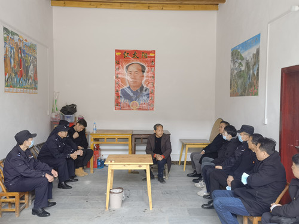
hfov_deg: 51.4
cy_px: 112
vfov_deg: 39.7
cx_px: 150
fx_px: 311
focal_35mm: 36
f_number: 1.9
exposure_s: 1/50
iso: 125
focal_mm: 6.67
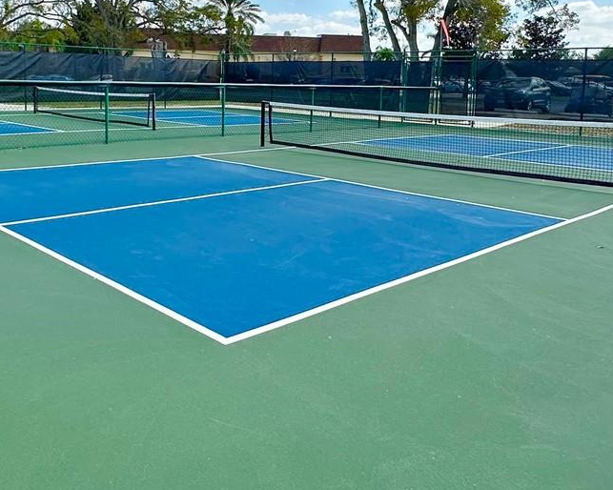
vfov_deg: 42.3
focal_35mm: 34
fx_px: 617
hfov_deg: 52.3
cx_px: 228
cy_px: 134
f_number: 2.2
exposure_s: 1/1289
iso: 50
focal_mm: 2.22
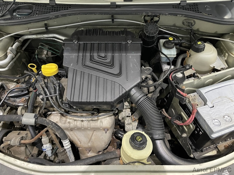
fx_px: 176
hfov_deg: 67.3
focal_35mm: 26
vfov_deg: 53.1
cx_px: 117
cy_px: 88
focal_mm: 4.2
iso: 500
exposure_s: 1/33
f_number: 1.6
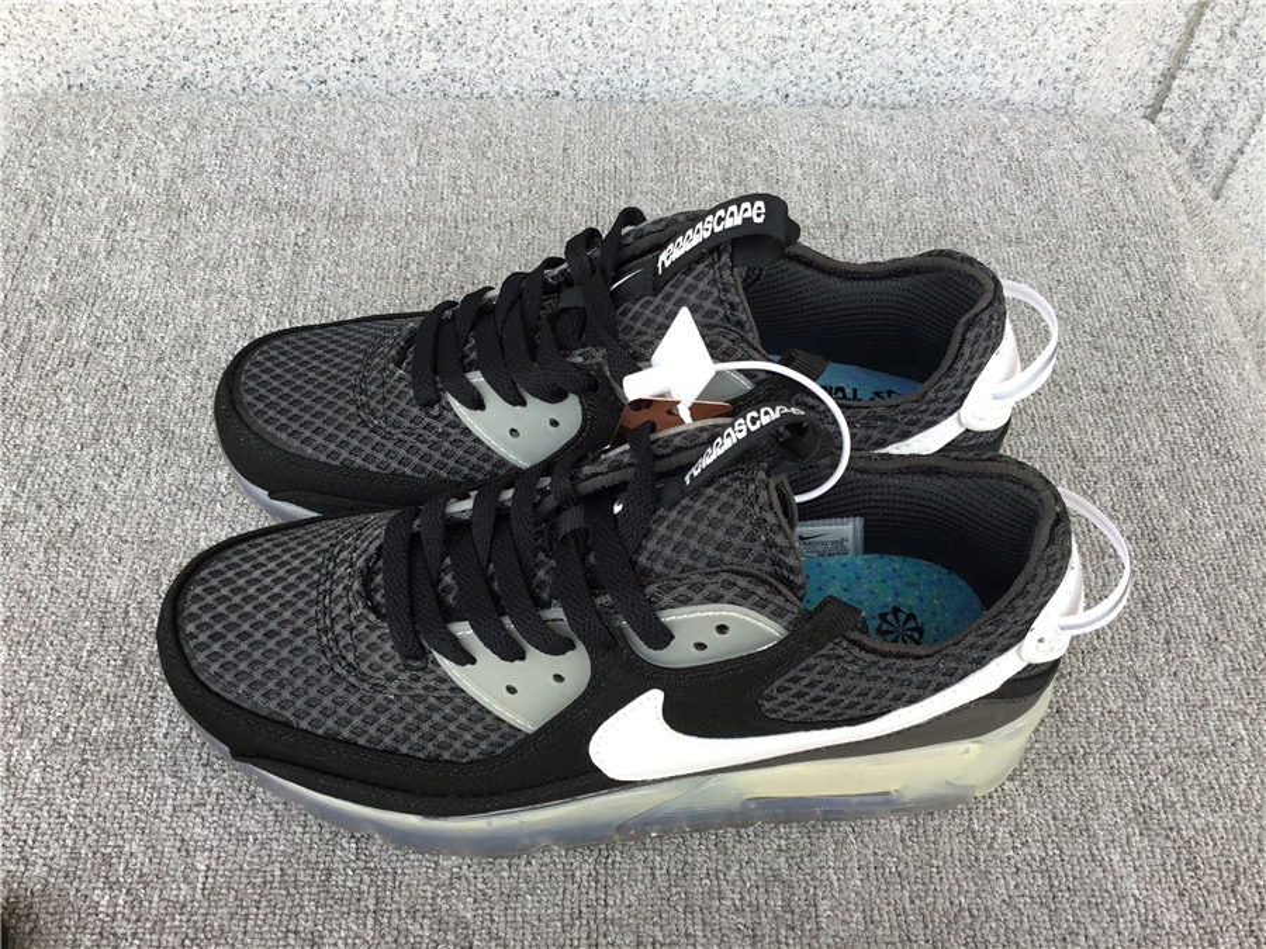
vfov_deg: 45.4
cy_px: 474
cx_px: 633
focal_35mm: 31
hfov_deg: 58.4
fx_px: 1134
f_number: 2.4
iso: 25
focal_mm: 3.3
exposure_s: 1/128
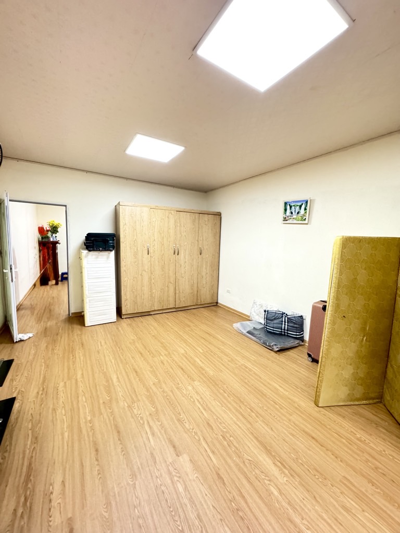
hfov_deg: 85.7
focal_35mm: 14
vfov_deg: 102.1
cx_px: 200
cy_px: 266
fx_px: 216
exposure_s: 1/50
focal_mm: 2.22
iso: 640
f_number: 2.2
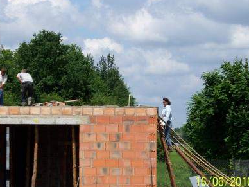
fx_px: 1137
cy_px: 102
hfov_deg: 12.5
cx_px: 124
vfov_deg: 9.4
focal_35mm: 158
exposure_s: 1/500
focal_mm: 22.2
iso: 64
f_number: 4.5
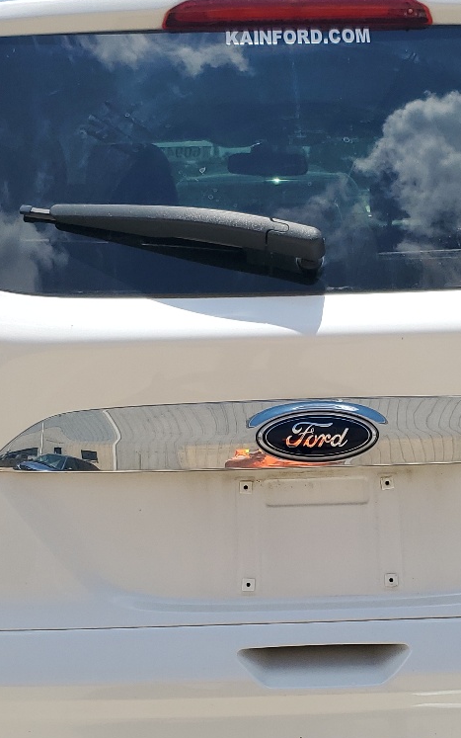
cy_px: 475
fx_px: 1186
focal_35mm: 59
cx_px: 294
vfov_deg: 34.3
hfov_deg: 21.9
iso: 50
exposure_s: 1/5000
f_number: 1.5
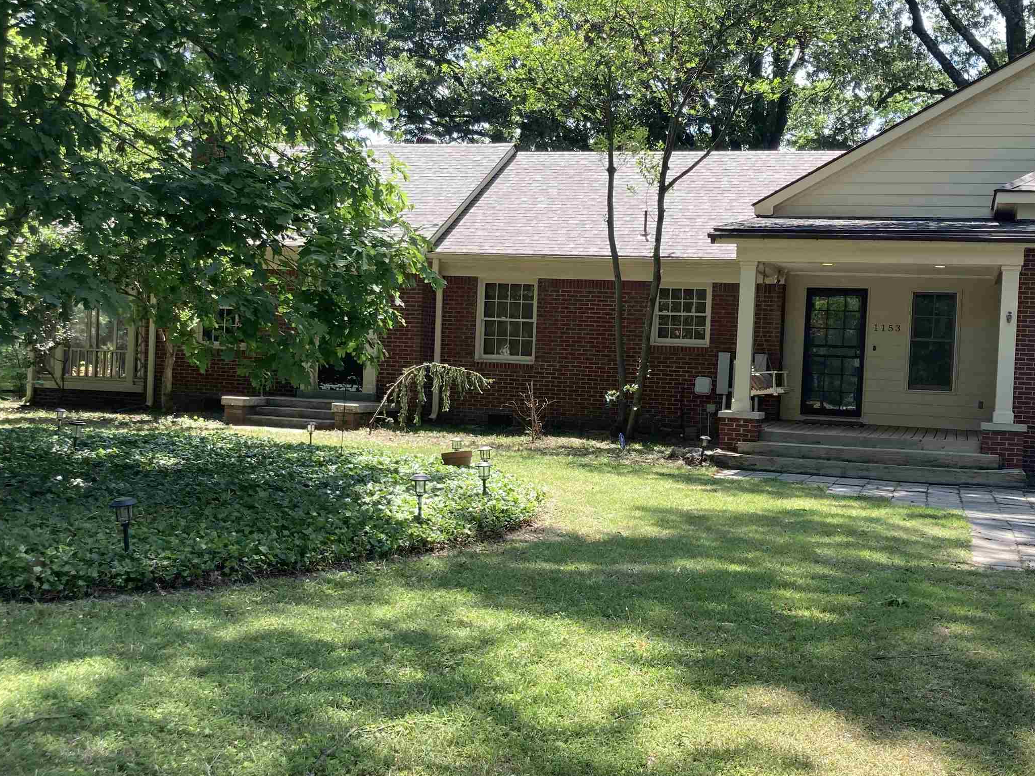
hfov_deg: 44.8
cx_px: 561
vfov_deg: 34.3
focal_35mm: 42
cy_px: 416
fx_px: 1256
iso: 20
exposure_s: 1/387
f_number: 1.8
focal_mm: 3.99
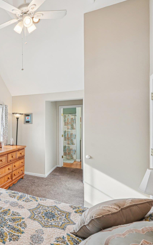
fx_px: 167
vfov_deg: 72.5
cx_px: -10
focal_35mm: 25
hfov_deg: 40.8
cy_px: 124
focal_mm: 16
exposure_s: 1/30
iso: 250
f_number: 8
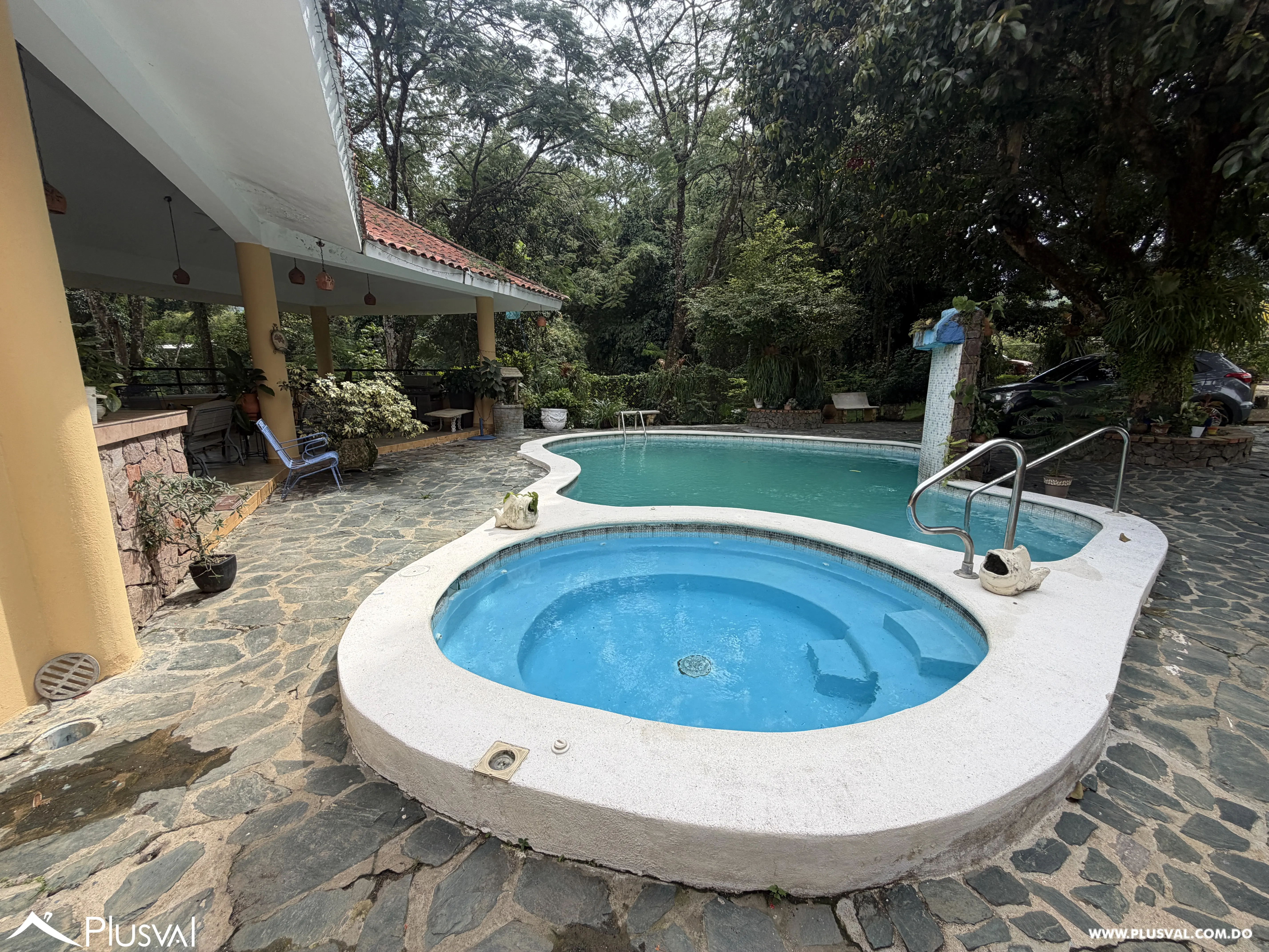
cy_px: 476
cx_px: 634
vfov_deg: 85.7
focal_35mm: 14
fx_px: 513
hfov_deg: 102.1
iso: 40
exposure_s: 1/760
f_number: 2.2
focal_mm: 2.22
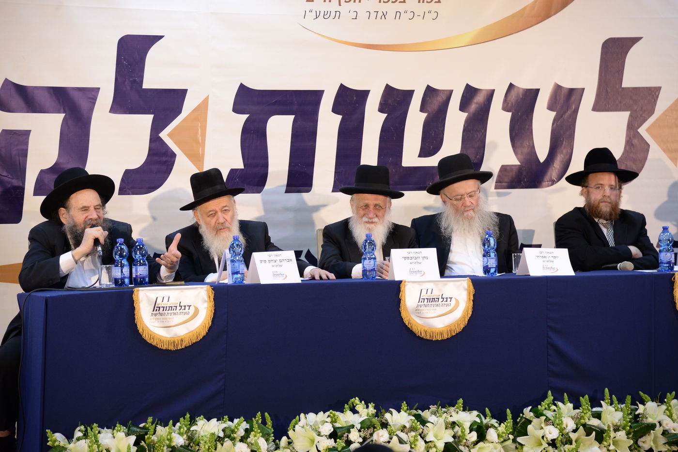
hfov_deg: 19.5
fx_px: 1977
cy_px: 226
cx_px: 339
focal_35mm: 105
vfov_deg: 13.0
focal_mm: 105
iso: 1250
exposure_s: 1/80
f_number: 4.5
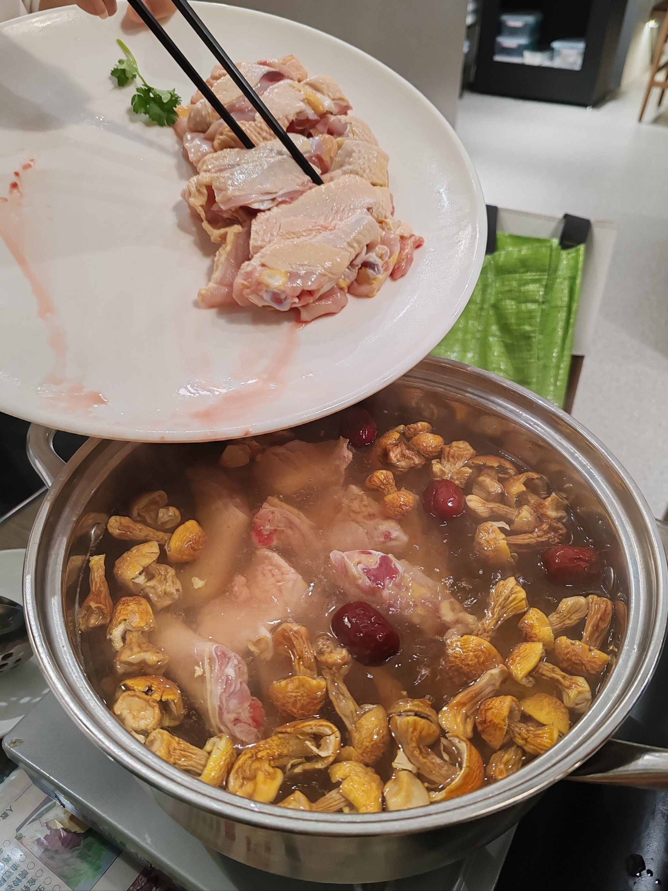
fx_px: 695
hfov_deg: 51.4
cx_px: 334
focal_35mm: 27
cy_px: 446
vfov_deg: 65.3
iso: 640
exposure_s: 1/100
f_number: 1.9
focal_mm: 6.12
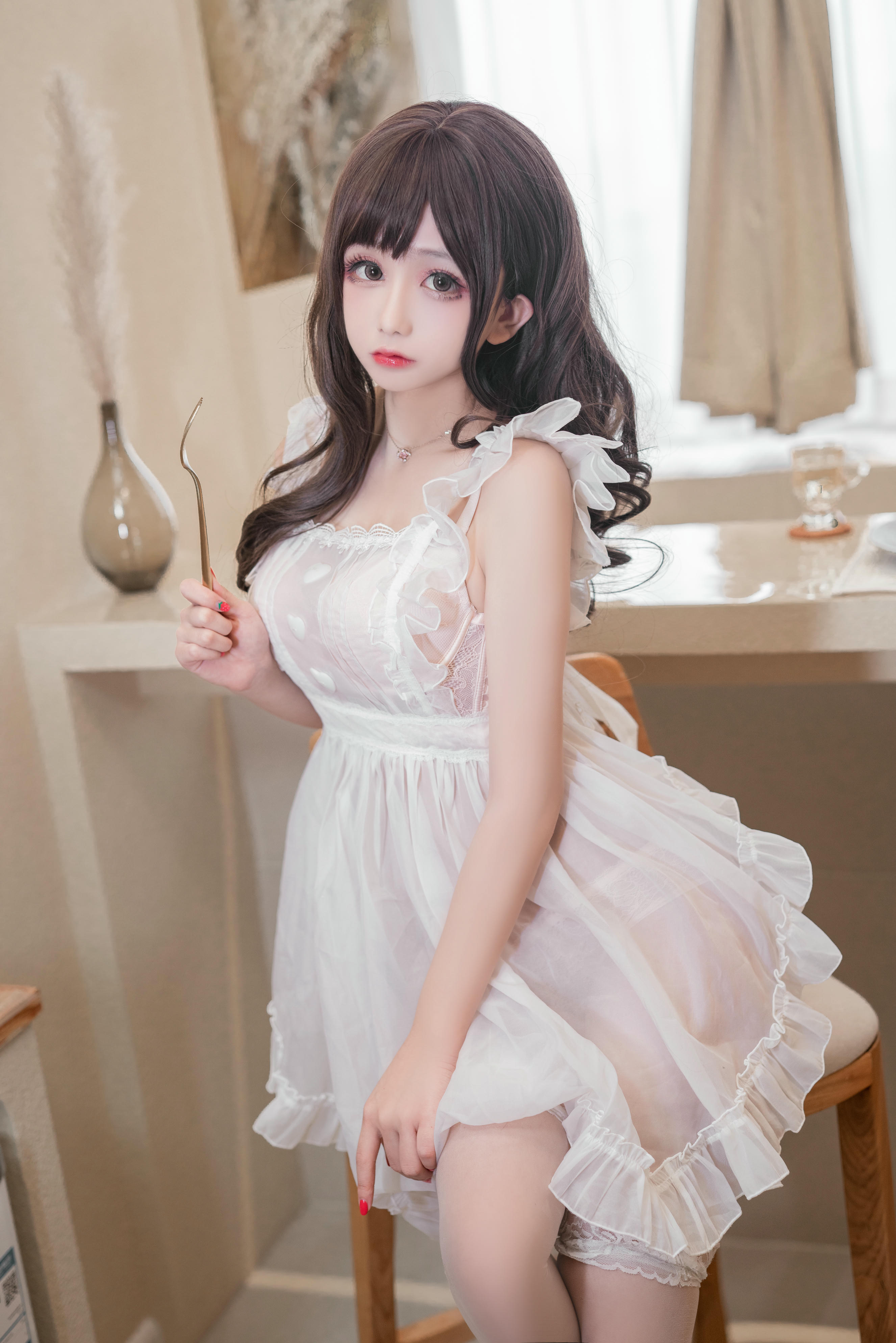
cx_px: 448
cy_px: 672
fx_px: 1866
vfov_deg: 39.6
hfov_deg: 27.0
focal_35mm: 50
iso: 640
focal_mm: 50
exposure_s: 1/160
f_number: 2.5
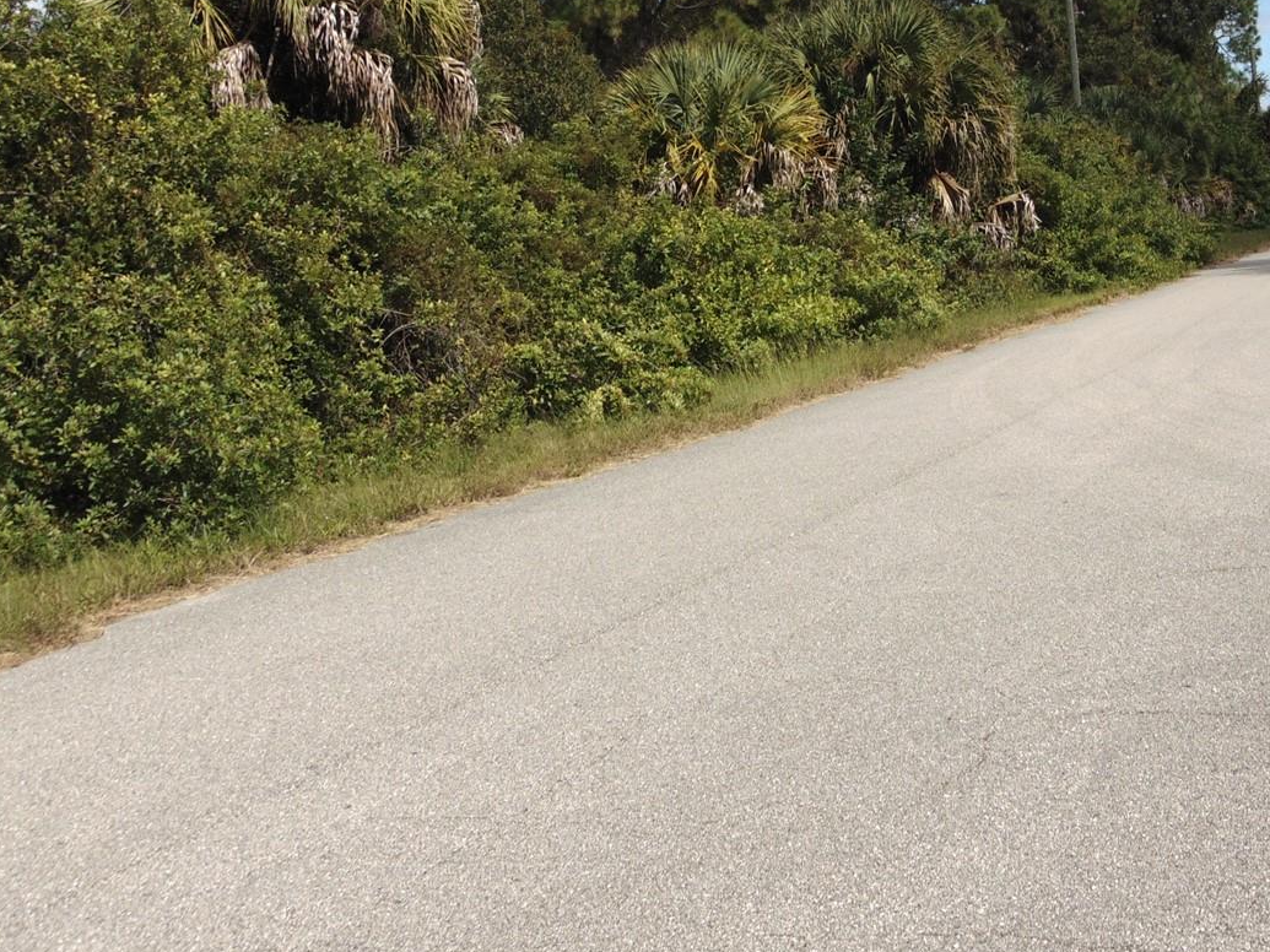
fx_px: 1871
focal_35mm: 51
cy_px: 231
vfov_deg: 28.1
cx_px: 838
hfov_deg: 37.1
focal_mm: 5.8
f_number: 8.2
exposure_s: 1/320
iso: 80
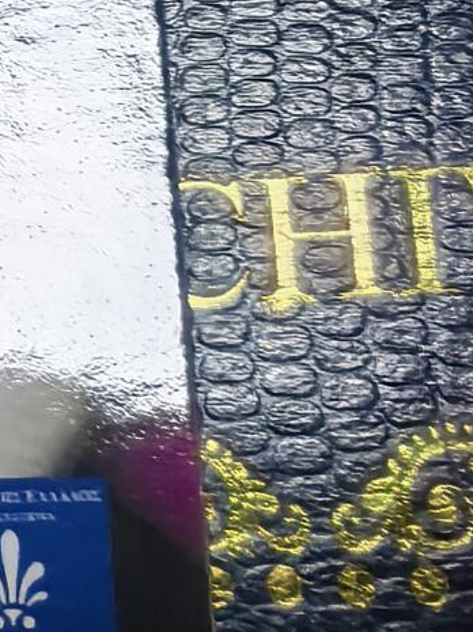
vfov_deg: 20.4
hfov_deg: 14.5
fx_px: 1697
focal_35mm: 93
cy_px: 1
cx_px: -290
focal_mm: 1.68
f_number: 2.2
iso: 160
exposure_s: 1/33.3
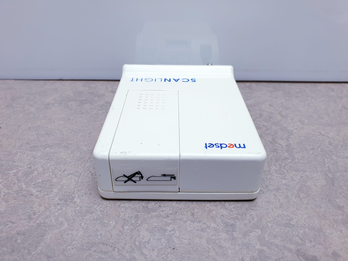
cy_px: 130
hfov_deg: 67.3
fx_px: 261
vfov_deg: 53.1
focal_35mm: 26
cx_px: 174
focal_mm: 4.3
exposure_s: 1/100
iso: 80
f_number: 2.4
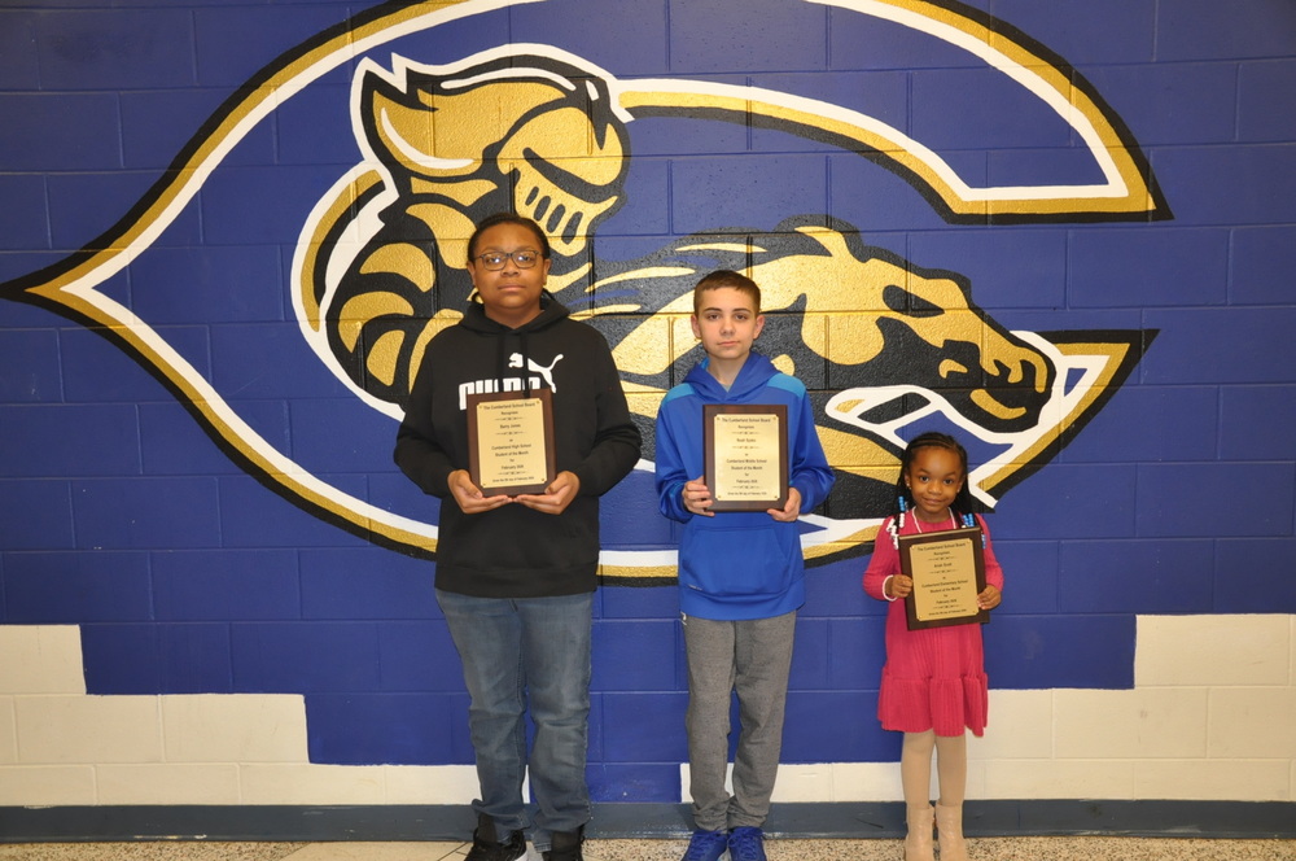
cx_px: 648
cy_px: 430
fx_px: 1294
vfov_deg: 36.8
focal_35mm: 36
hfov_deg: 53.2
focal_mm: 24
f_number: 3.8
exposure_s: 1/60
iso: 800
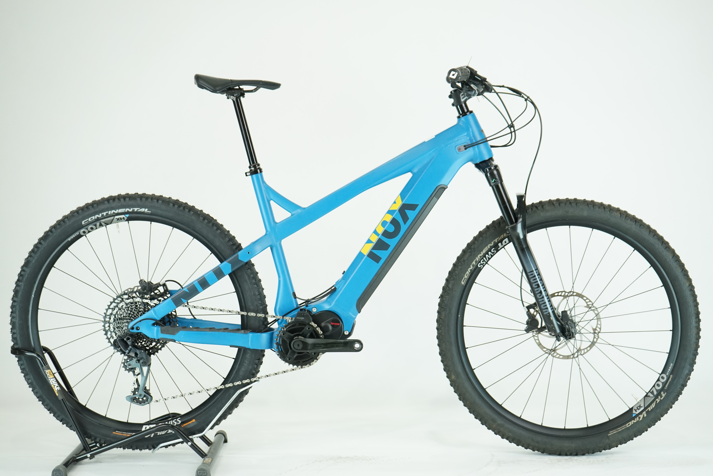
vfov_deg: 23.4
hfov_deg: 34.5
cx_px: 356
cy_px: 238
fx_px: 1149
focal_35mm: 58
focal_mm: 58
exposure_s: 1/200
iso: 1600
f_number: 5.6
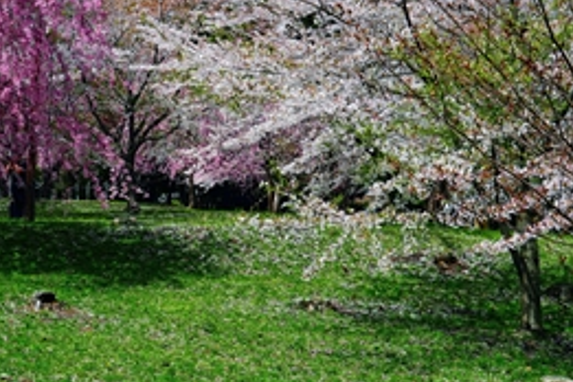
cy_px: 137
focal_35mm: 69
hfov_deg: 29.1
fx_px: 1098
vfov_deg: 19.7
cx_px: 211
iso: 100
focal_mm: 30
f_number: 8
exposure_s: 1/250
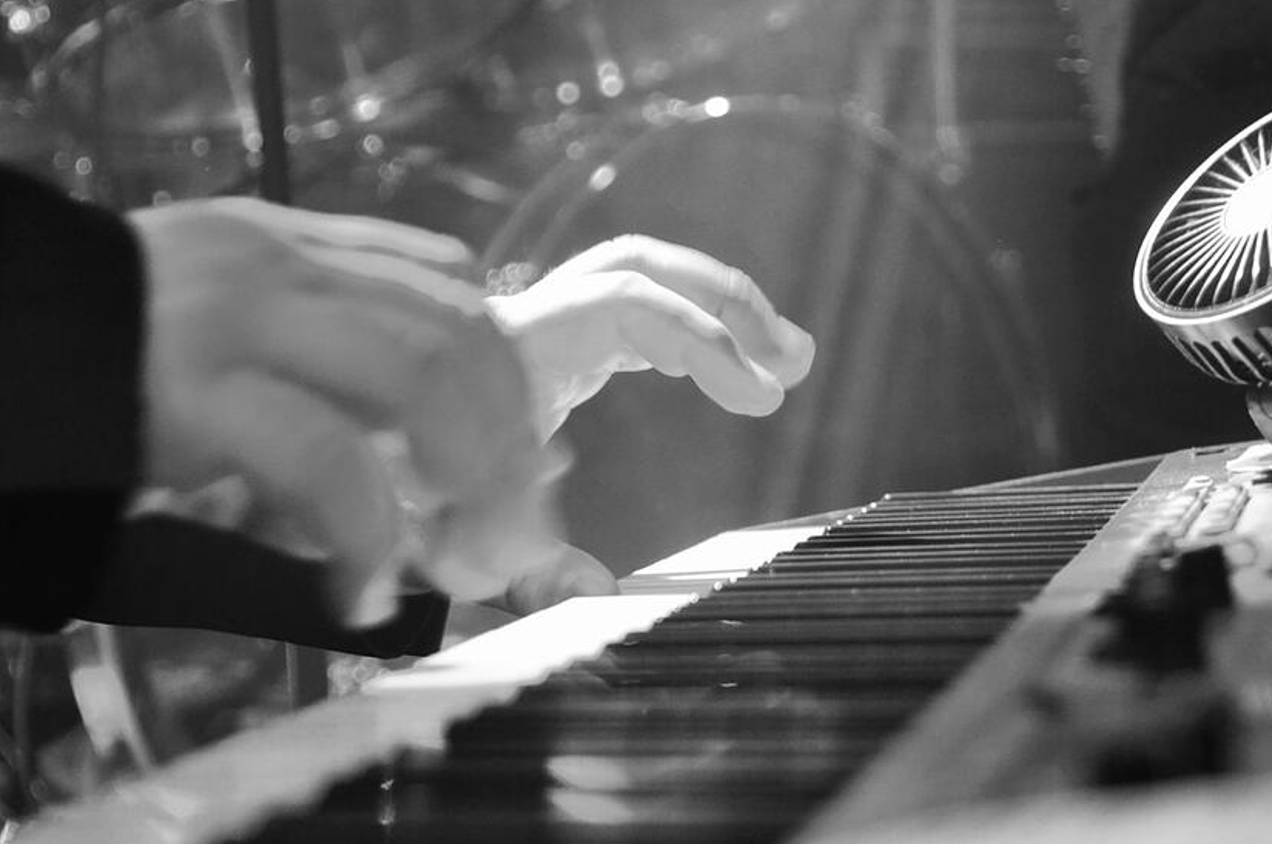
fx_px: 4503
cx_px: 621
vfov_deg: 10.7
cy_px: 529
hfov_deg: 16.1
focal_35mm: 128
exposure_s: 1/80
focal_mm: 65
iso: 3200
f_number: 5.6
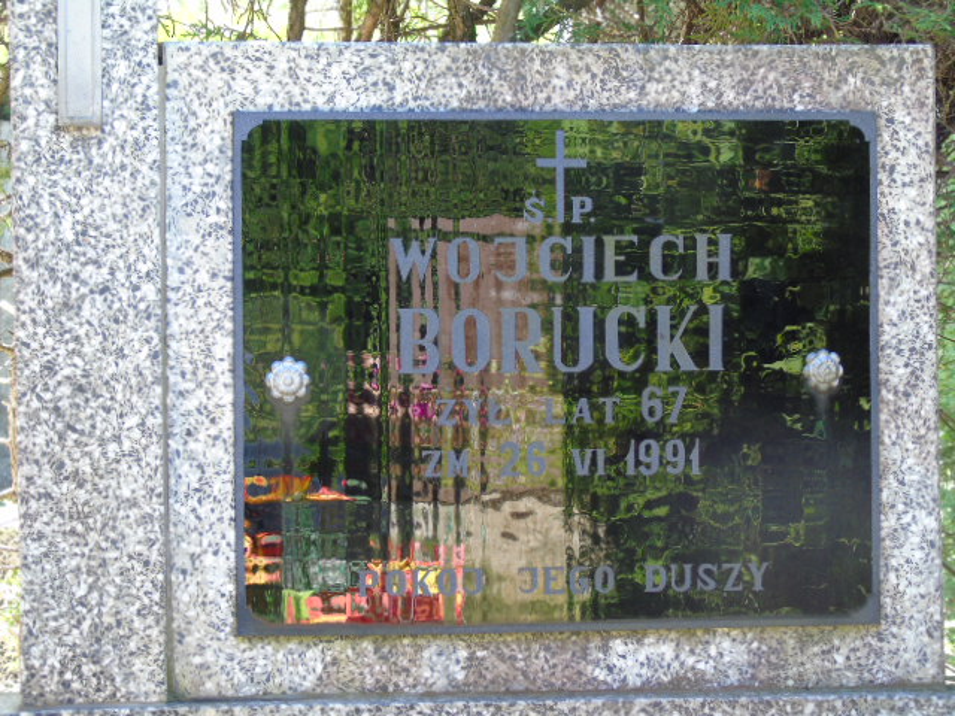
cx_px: 478
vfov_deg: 13.7
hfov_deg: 18.2
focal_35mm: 108
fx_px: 2980
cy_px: 358
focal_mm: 19
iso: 100
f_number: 4.4
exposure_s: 1/30
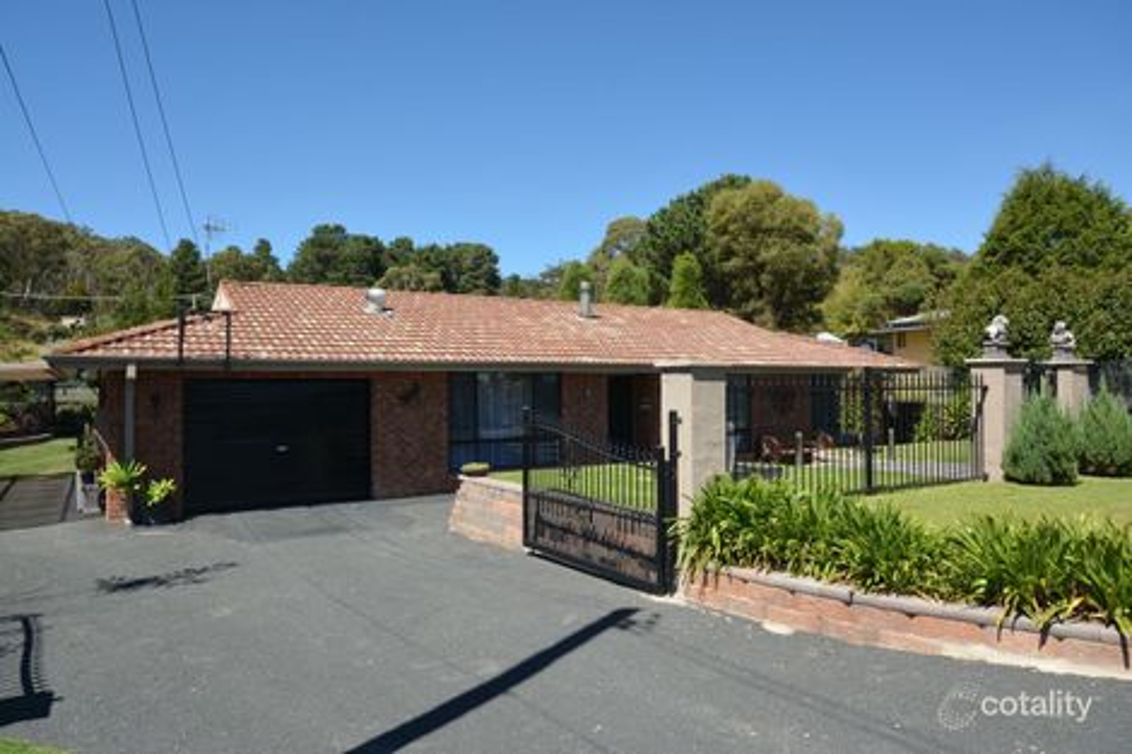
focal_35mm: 24
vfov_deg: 53.1
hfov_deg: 73.8
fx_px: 754
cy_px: 377
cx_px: 566
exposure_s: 1/250
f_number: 8
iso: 180
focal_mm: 16
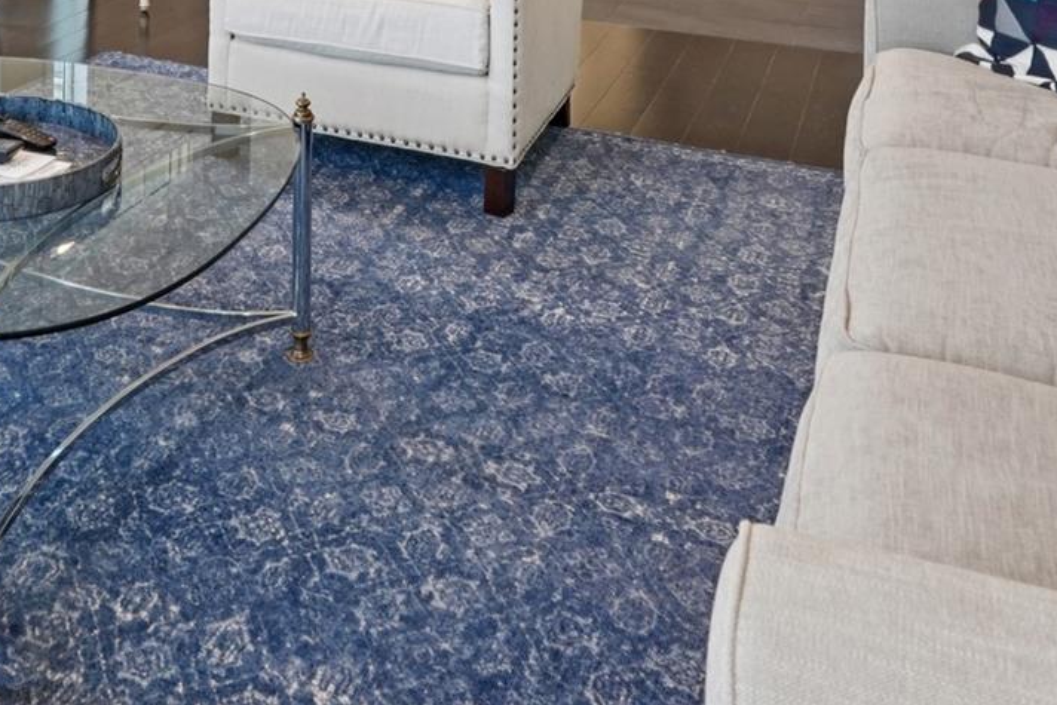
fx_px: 1351
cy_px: -299
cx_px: 264
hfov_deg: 41.5
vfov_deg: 24.1
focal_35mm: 46
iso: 400
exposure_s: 1/8
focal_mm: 16
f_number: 9
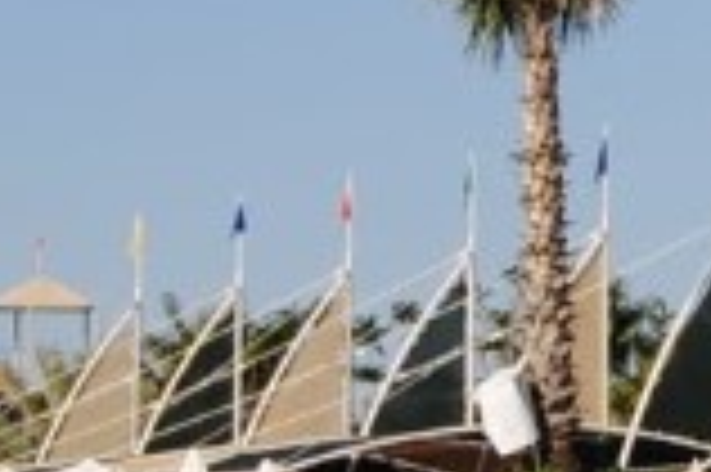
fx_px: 5169
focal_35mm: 262
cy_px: -121
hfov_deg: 7.7
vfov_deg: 5.2
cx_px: 1053
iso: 100
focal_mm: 24
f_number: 8
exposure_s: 1/250
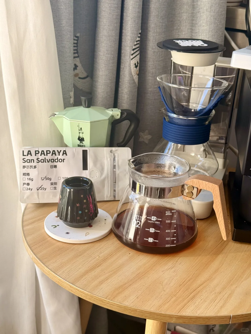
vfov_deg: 39.7
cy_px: 167
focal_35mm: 48
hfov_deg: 30.3
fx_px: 464
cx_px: 126
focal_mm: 6.76
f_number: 1.78
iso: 80
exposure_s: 1/339
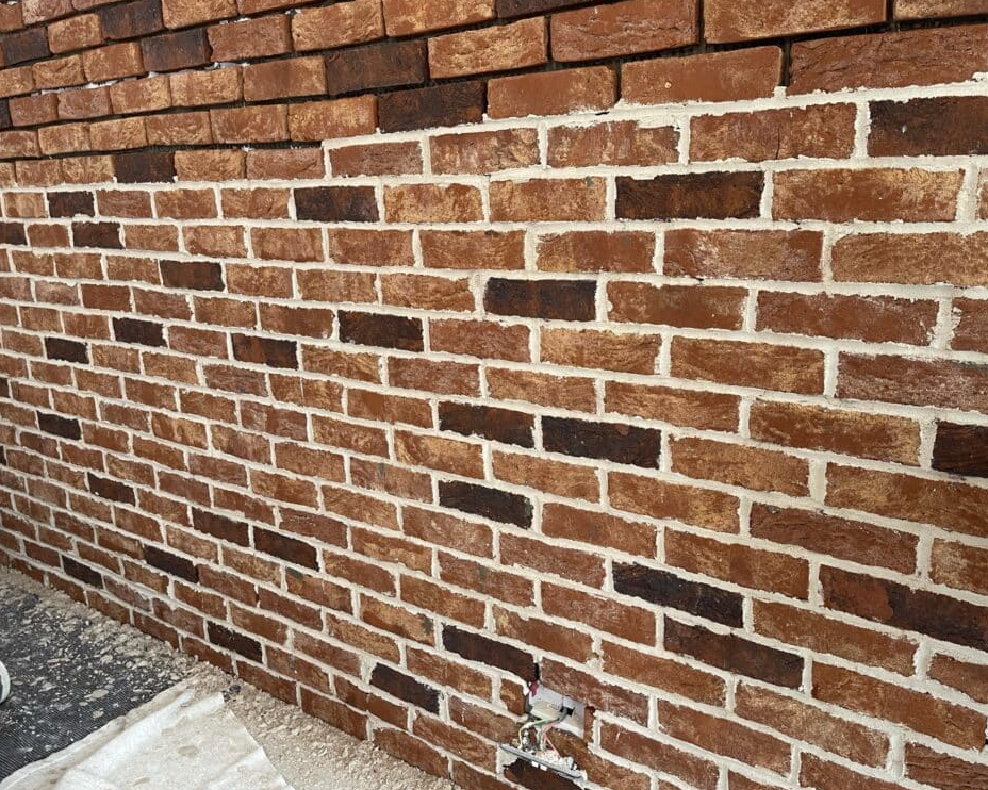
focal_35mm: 28
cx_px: 517
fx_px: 819
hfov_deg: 62.2
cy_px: 395
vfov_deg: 51.5
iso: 160
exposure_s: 1/50
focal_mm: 5.1
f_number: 1.6
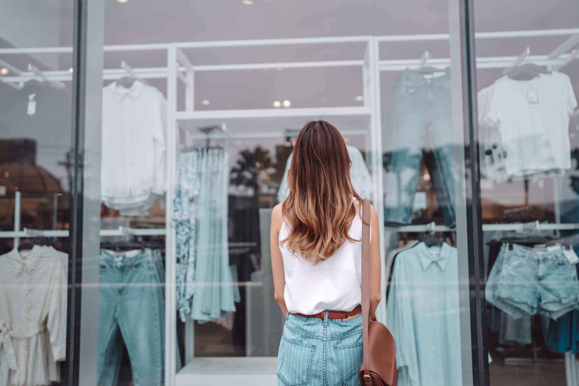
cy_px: 193
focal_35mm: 35
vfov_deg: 37.9
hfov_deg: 54.4
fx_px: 563
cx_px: 290
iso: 160
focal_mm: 35
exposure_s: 1/3200
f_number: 1.6
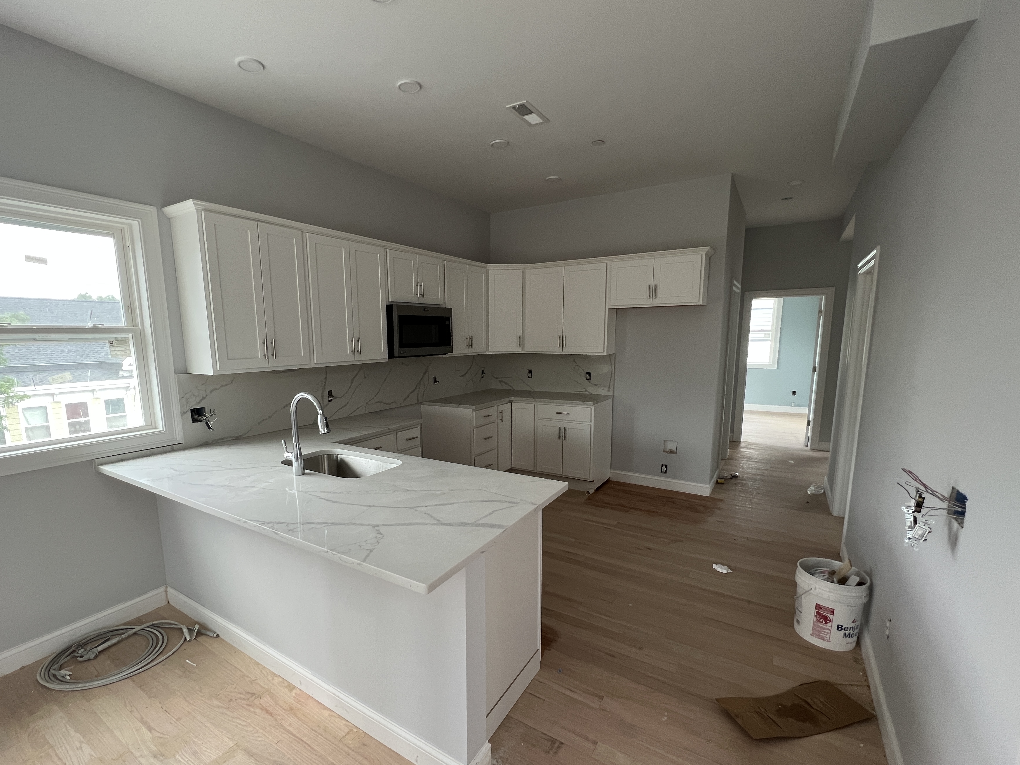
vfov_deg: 81.6
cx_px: 469
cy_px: 413
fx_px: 442
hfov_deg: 98.0
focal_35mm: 15
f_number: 1.8
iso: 100
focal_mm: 1.57
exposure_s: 1/99
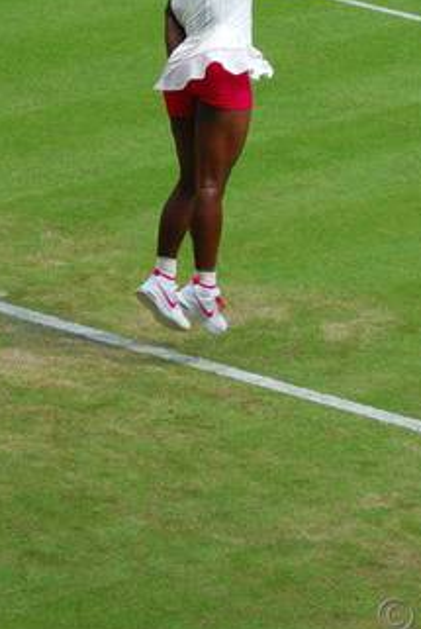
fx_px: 8289
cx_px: 376
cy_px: -24
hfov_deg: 2.9
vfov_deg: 4.3
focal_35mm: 474
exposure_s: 1/400
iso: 280
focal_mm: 145
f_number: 5
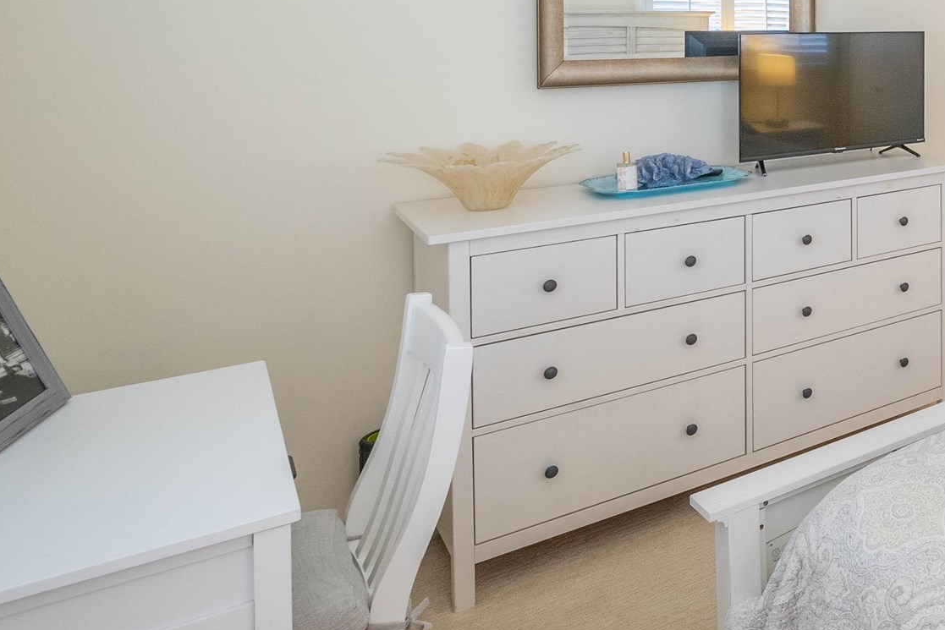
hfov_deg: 41.9
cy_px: 31
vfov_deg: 36.7
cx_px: 1093
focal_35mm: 33
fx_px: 866
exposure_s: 1/160
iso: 800
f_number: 7.1
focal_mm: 12
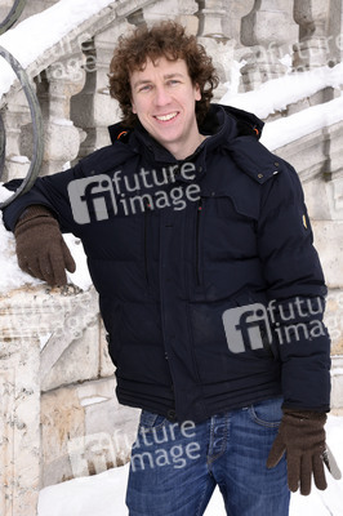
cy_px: 258
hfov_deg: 30.5
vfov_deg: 44.5
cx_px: 172
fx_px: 630
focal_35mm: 44
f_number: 10
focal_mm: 44
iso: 500
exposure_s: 1/160
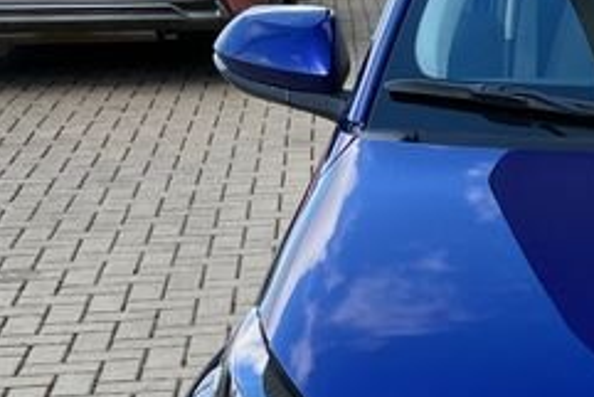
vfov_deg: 11.7
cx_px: 882
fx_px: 1899
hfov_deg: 16.3
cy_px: 496
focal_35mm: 115
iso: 50
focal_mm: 5.1
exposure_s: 1/742
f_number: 1.6
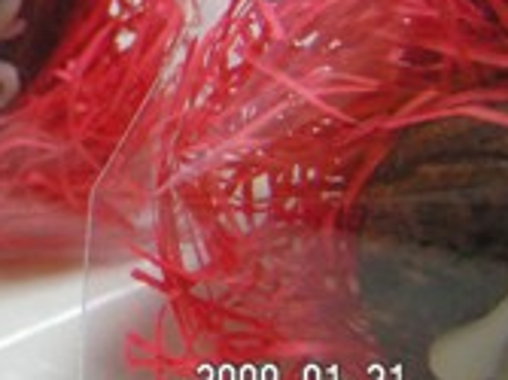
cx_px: -161
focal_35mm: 102
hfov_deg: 18.0
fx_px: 1496
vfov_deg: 14.2
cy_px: -30
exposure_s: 1/40
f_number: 2.8
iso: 200
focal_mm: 5.8
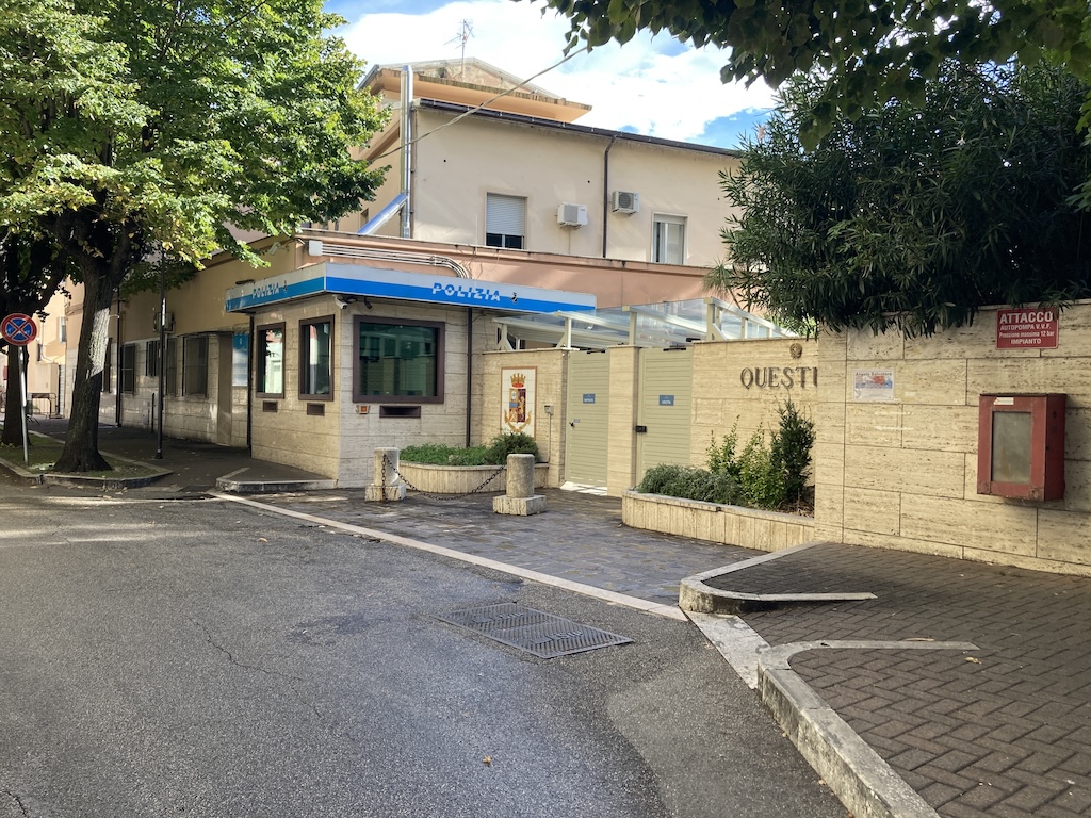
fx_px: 882
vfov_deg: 49.7
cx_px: 546
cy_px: 409
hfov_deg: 63.4
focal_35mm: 28
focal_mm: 3.99
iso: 20
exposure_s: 1/215
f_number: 1.8
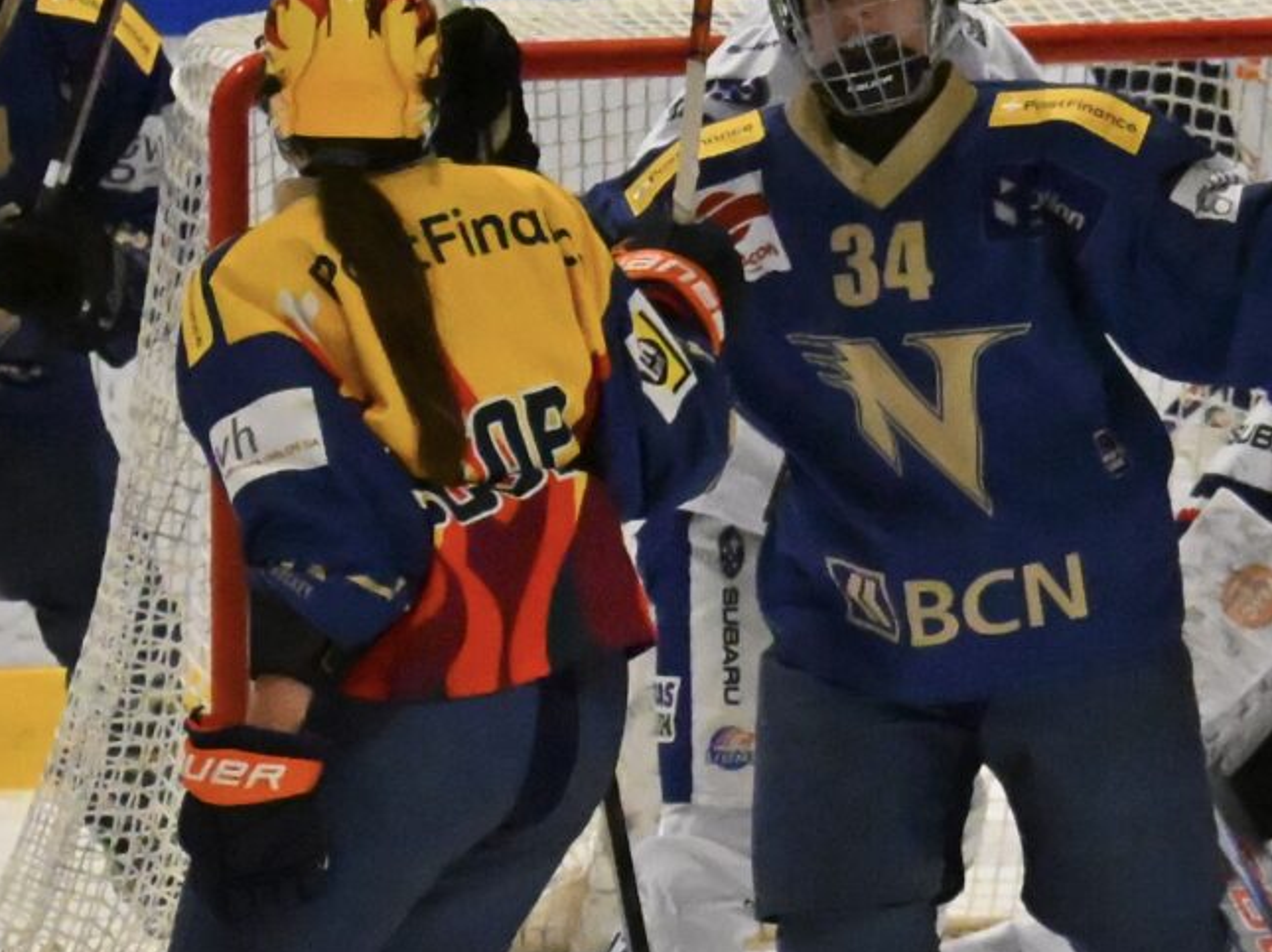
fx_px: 37864
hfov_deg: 1.9
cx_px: 1873
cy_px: 437
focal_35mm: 1031
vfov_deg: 1.4
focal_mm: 180
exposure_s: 1/4000
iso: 10000
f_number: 5.6
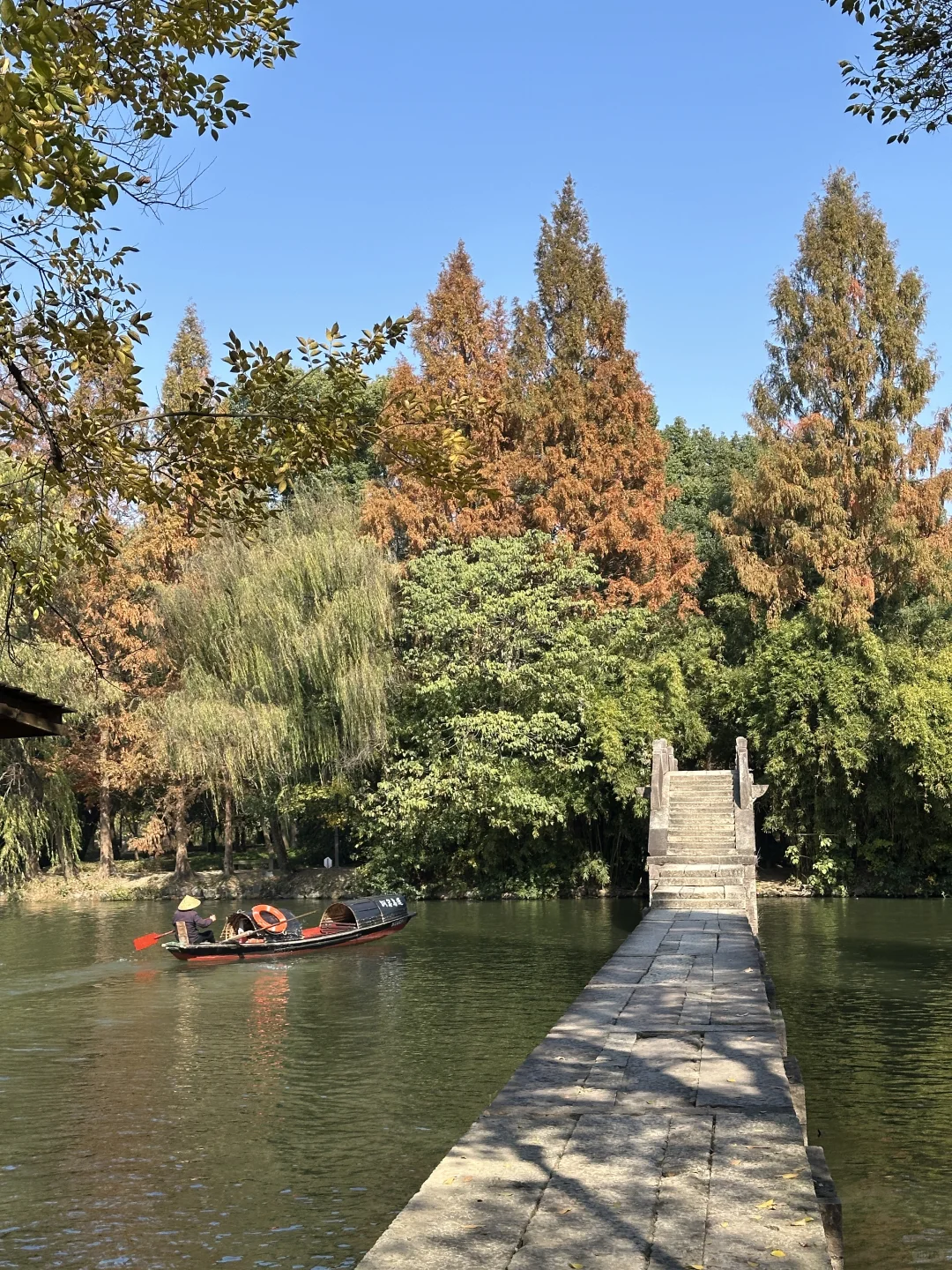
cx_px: 476
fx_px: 1760
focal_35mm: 48
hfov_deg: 30.3
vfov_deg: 39.7
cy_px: 635
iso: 64
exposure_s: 1/2252
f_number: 1.78
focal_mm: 6.86
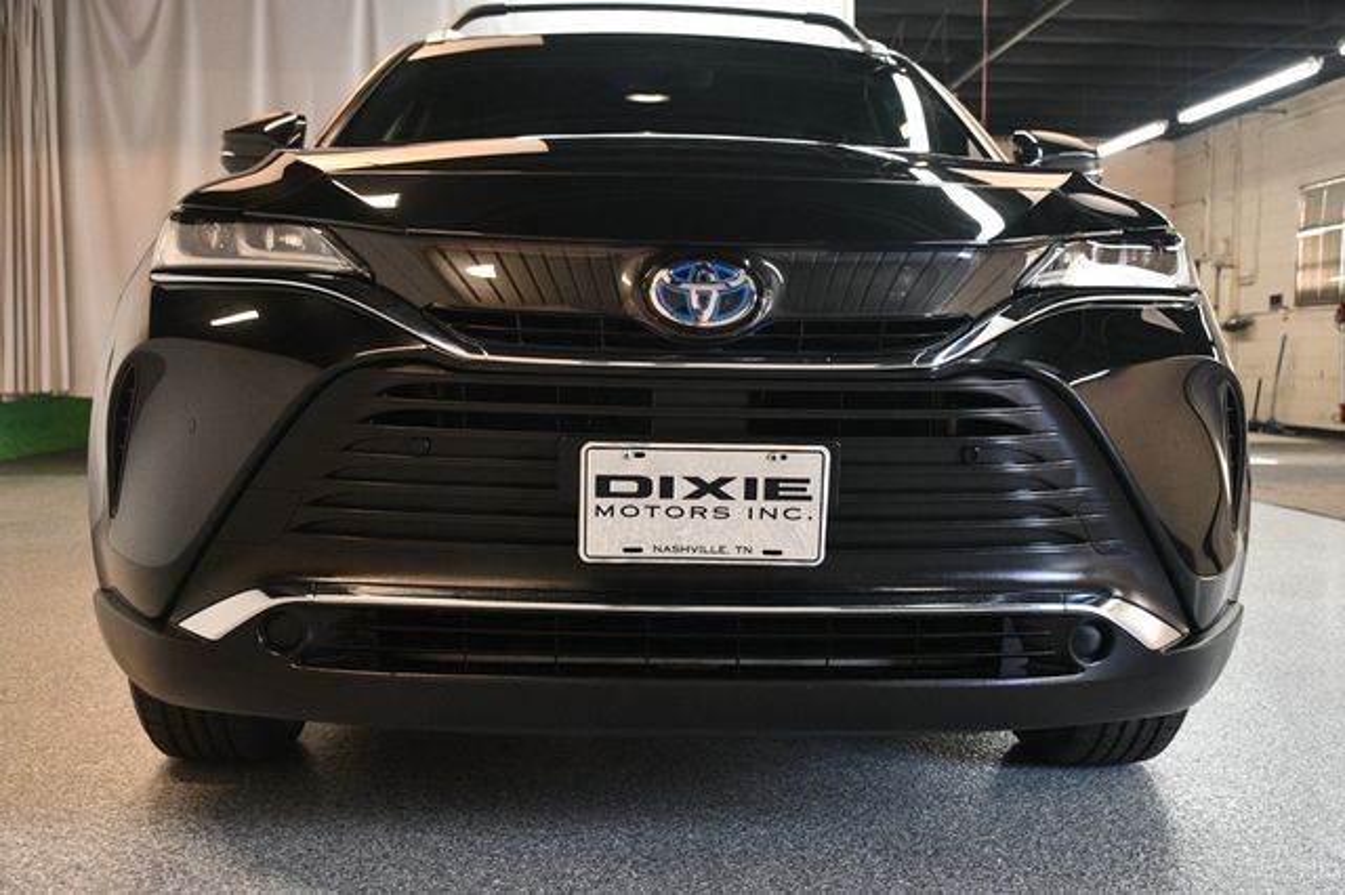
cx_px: 672
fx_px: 1456
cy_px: 448
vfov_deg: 34.2
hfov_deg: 49.6
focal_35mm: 39
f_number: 3.8
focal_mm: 26
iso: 1600
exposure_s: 1/125
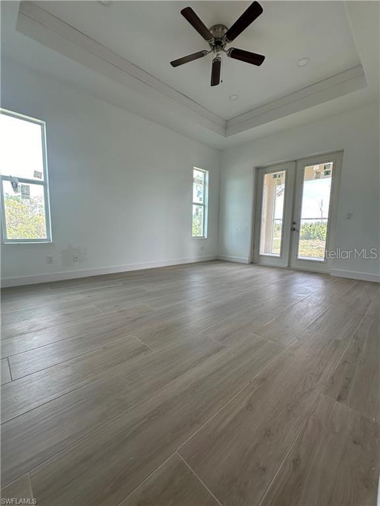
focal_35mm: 14
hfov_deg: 85.7
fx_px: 205
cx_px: 190
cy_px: 253
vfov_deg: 102.1
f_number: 2.2
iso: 64
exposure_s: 1/99
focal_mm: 2.22
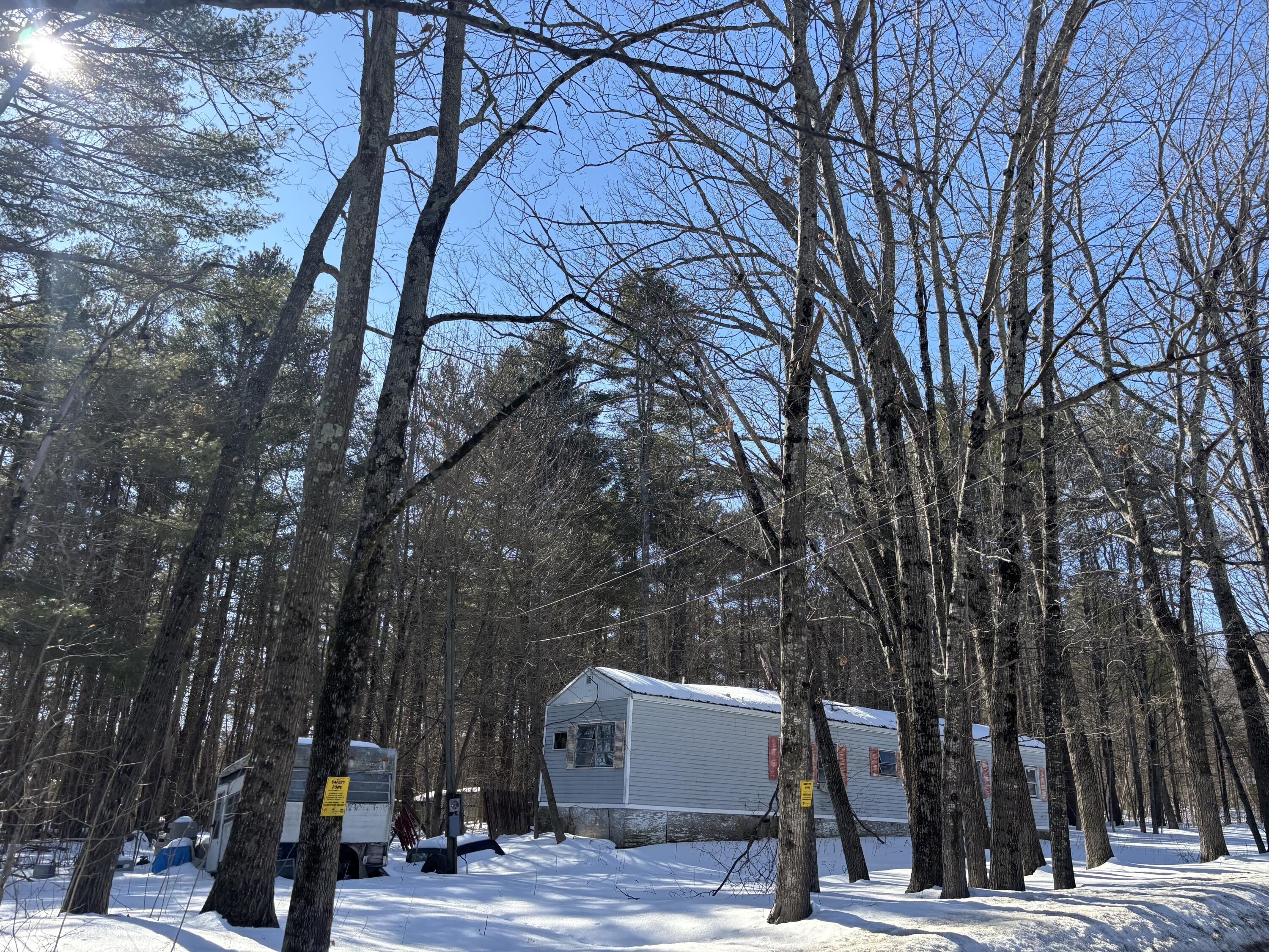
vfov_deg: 53.1
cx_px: 634
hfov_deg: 67.3
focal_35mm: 26
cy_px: 476
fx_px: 953
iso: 50
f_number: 1.6
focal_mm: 5.96
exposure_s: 1/1590
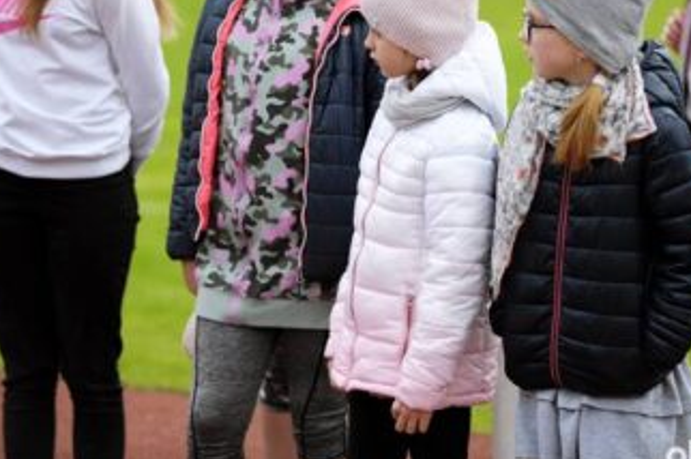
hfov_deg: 11.6
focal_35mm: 177
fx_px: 3394
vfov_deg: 7.7
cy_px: 134
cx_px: 389
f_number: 2.8
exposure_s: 1/2000
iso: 800
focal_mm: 116
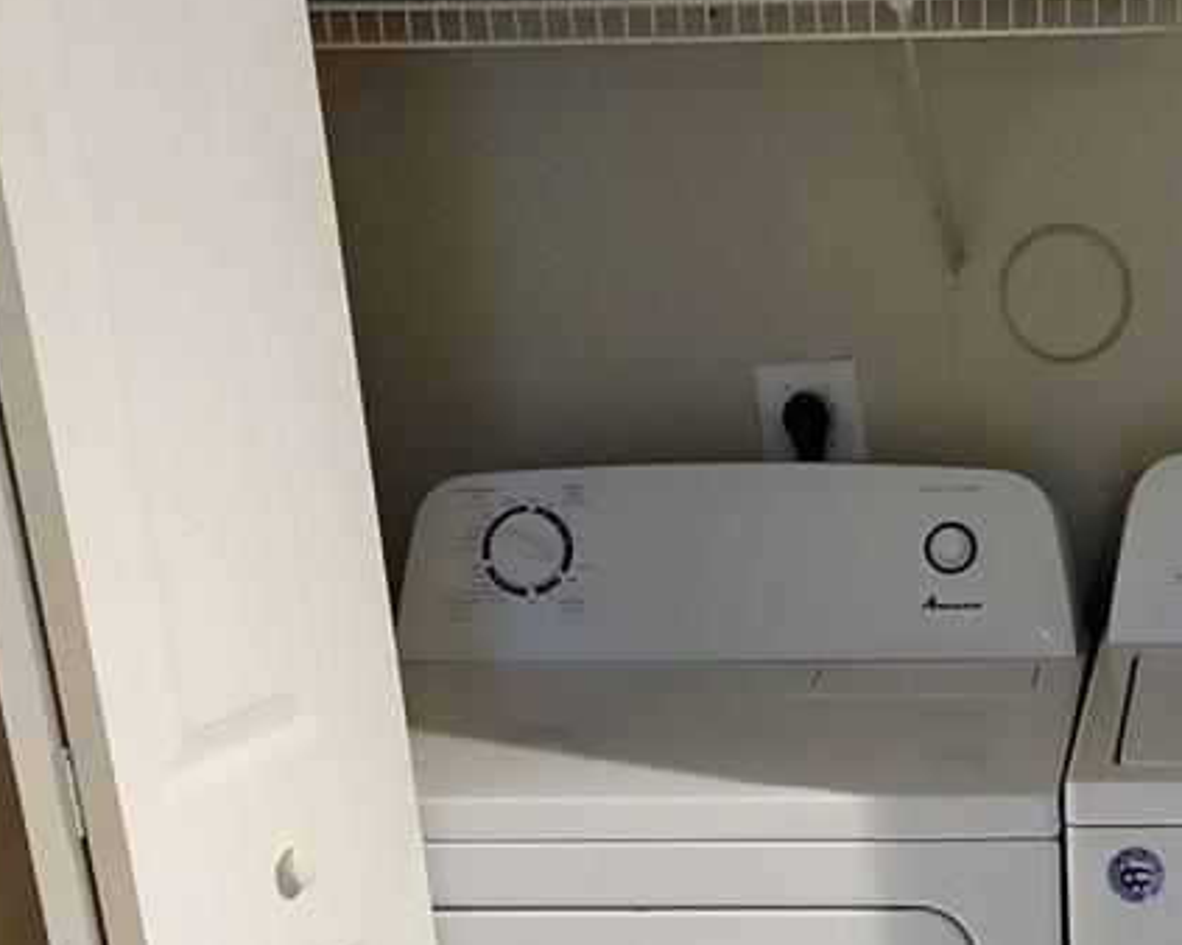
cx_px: 1037
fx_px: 2518
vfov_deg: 19.5
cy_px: 1253
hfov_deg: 25.7
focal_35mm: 72
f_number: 1.8
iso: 363
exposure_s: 1/59.2
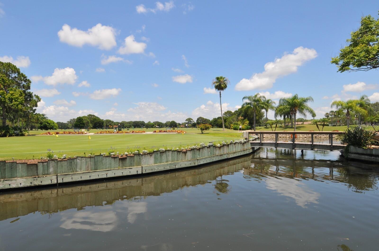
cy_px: 126
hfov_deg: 81.3
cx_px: 190
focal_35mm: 21
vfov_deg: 59.3
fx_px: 221
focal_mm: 14
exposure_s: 1/200
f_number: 11
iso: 200
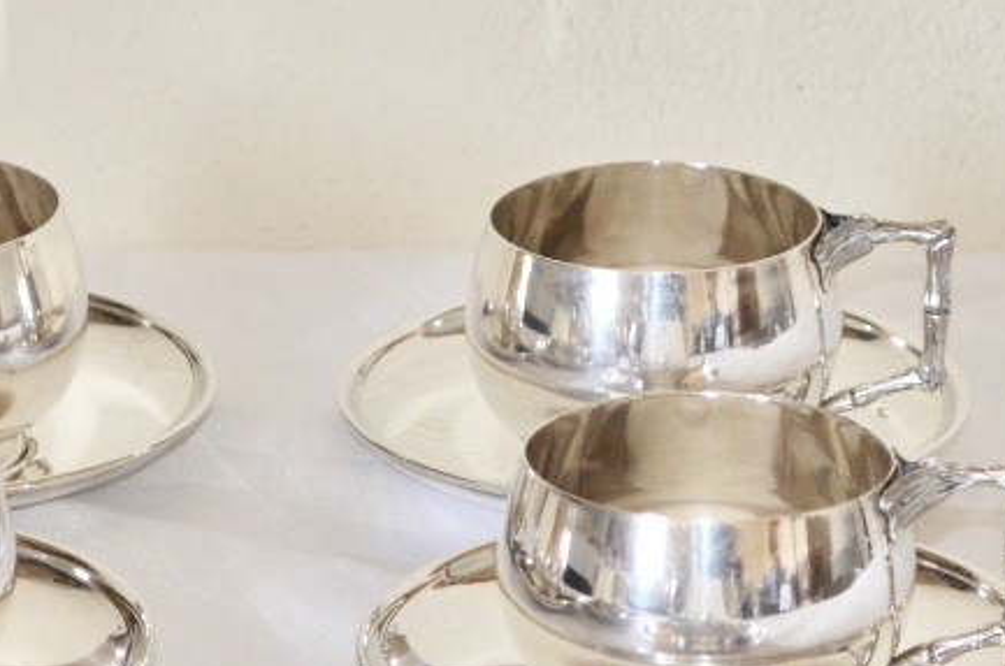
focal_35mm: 228
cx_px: 388
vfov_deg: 6.0
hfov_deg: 9.0
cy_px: 507
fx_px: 6364
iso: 1400
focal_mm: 55
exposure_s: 1/60
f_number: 5.6
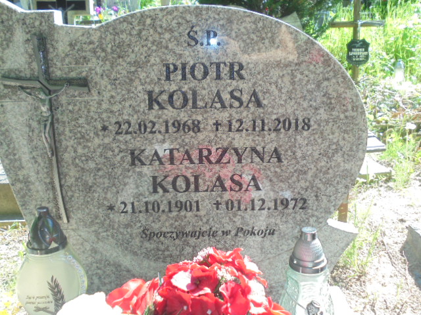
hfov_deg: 54.0
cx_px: 210
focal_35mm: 34
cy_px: 158
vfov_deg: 41.8
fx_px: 414
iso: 100
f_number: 4
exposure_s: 1/100
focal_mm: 6.1
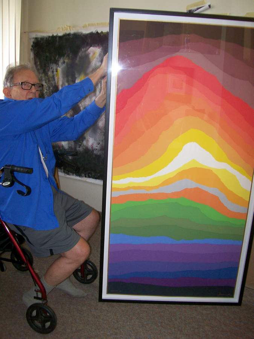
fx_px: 352
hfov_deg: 39.7
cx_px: 127
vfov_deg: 51.4
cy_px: 170
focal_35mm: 36
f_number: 2.7
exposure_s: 1/64
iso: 140
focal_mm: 6
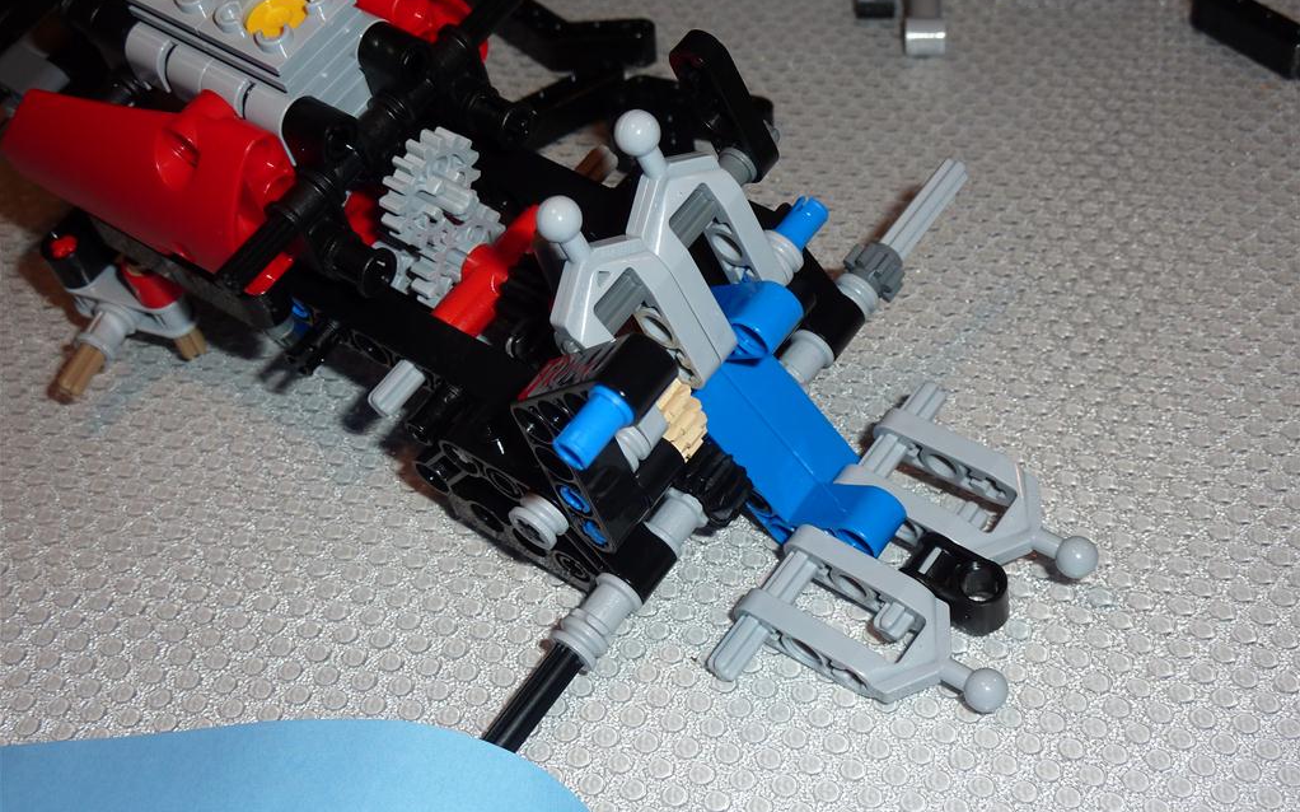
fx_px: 1806
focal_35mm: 51
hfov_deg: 39.6
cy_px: 395
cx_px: 650
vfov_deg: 25.3
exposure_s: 1/125
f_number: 4
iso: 100
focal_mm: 7.9
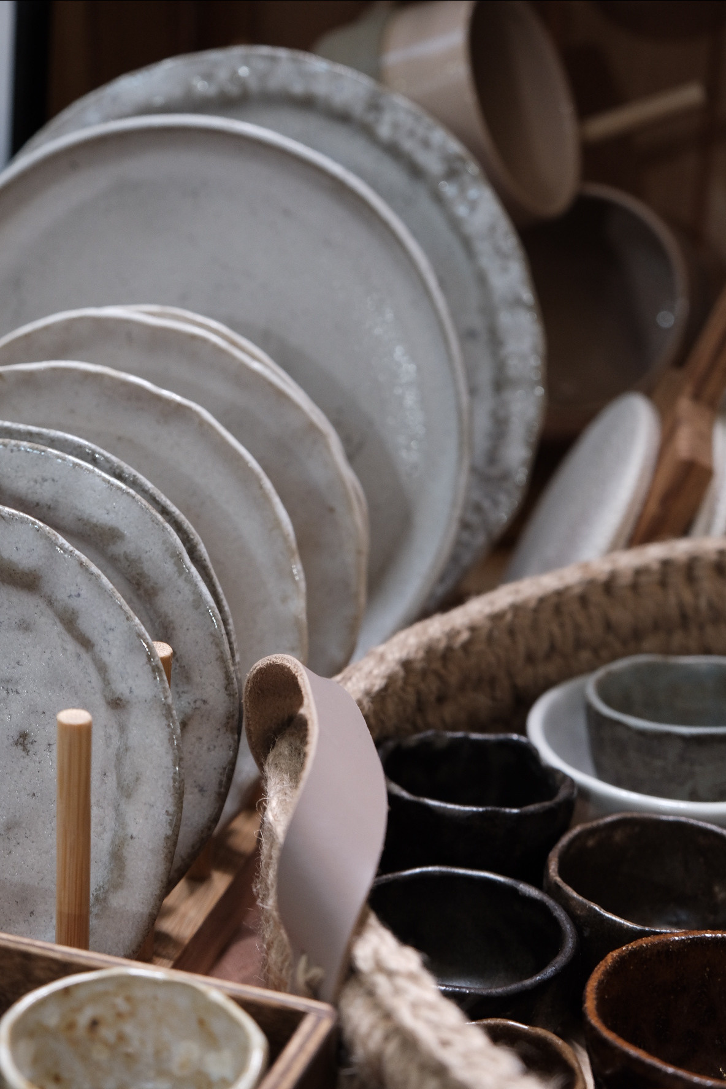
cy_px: 544
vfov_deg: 28.8
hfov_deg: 19.5
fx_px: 2117
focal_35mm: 70
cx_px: 363
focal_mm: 46.6
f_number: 4
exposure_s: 1/30
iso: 1250
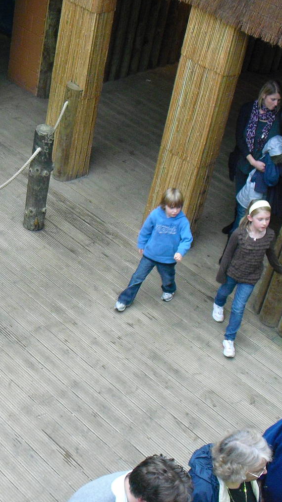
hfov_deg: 18.8
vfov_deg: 33.8
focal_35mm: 62
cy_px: 232
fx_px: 824
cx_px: -8
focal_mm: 6.3
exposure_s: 1/100
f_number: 3.1
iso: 400
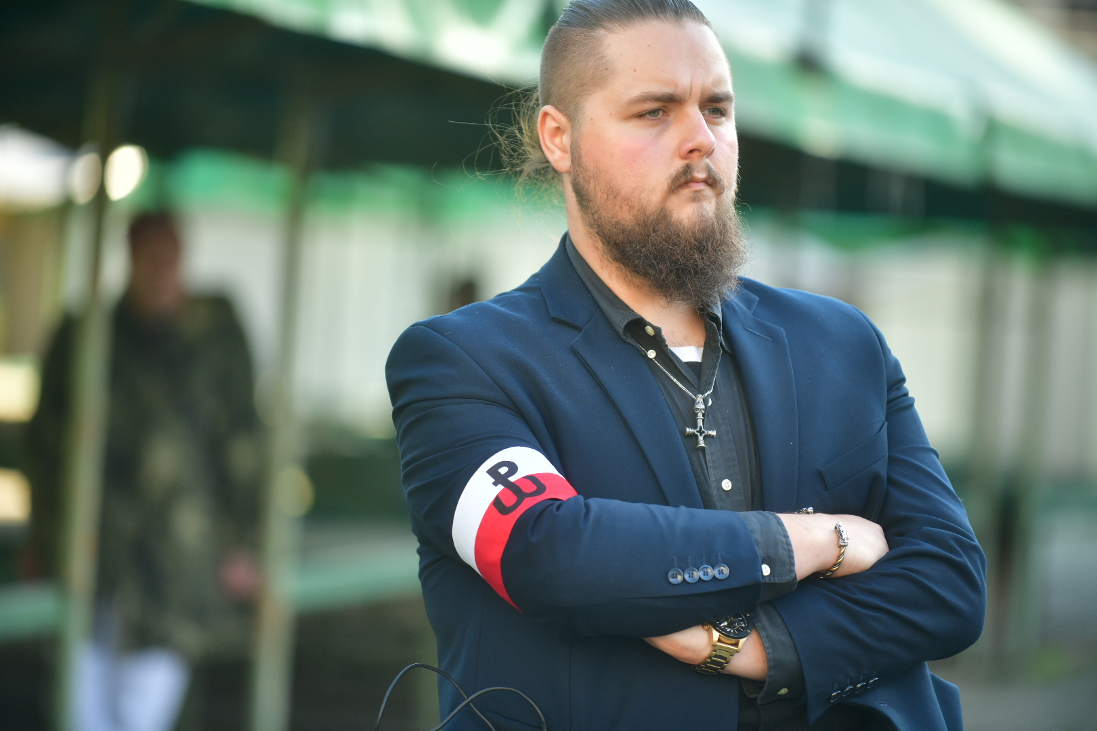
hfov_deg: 10.3
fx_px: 6094
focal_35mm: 200
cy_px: 366
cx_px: 548
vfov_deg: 6.9
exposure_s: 1/640
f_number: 2.8
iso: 360
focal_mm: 200
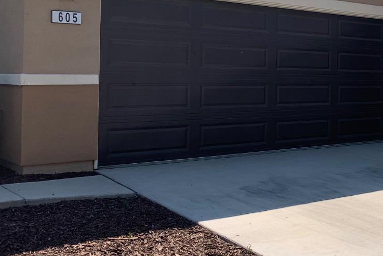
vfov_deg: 24.5
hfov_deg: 33.2
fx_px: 585
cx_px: 385
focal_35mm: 55
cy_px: 75
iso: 25
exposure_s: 1/2755
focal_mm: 4.25
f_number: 1.8
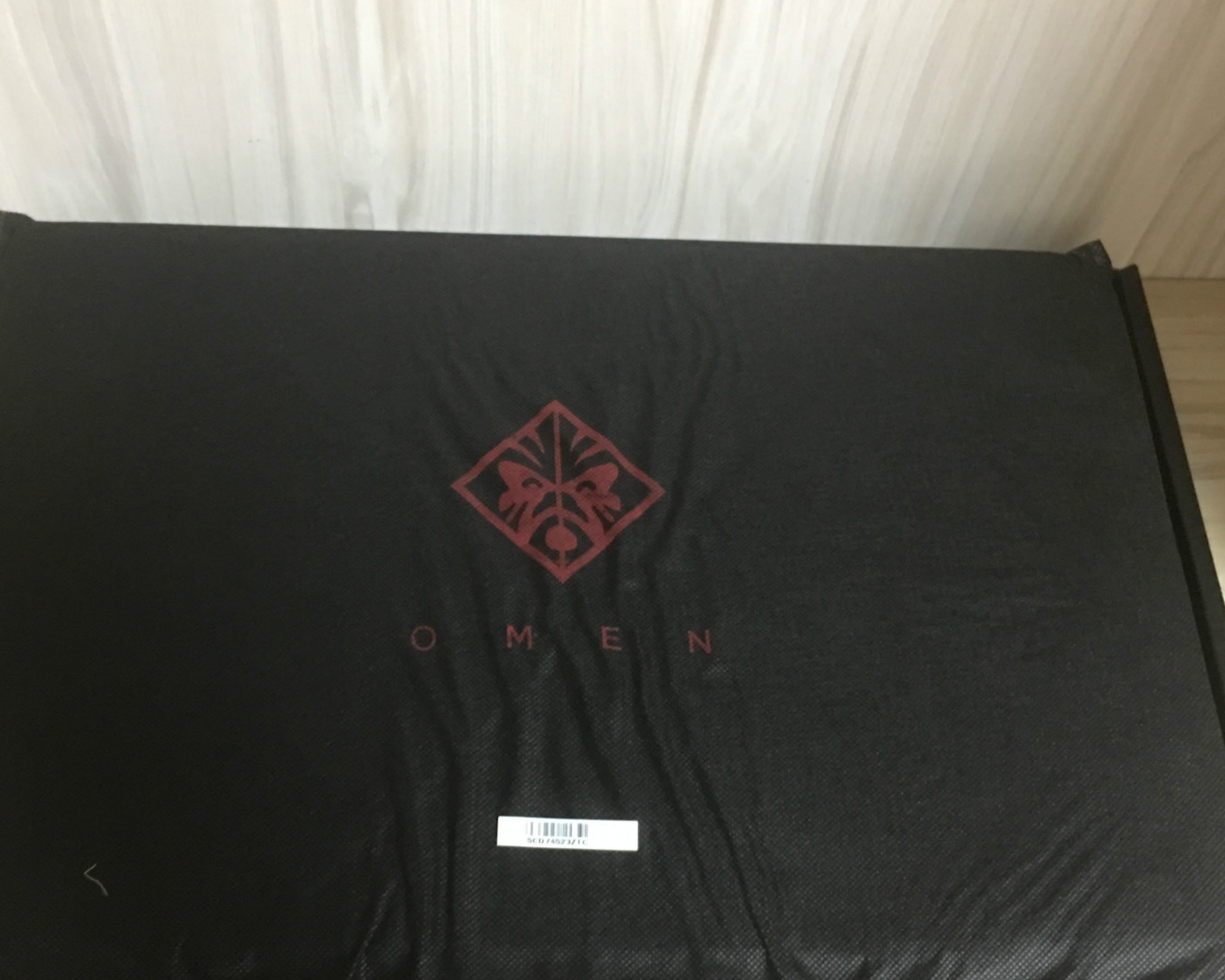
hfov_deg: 46.8
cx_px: 546
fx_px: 1414
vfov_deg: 38.1
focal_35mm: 39
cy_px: 582
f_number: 2.2
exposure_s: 1/4
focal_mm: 4.15
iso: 125
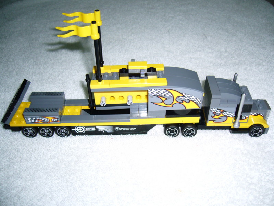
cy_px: 103
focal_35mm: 35
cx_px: 137
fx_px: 277
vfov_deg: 40.7
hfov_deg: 52.6
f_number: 2.8
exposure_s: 1/30
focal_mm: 5.8
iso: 100
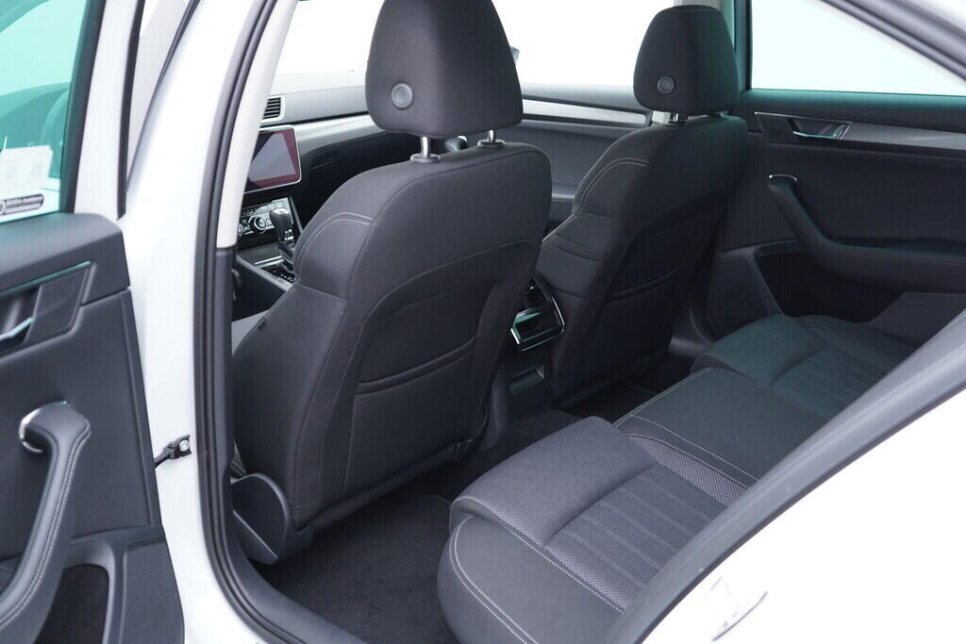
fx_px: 966
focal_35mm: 36
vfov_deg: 36.9
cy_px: 322
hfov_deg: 53.1
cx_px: 483
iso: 320
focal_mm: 24
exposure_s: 1/40
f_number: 2.8
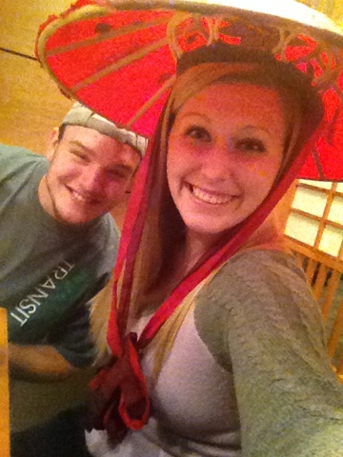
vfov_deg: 52.6
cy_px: 228
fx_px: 462
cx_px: 172
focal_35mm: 35
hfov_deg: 40.7
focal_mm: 1.85
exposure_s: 1/24
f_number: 2.4
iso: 1000
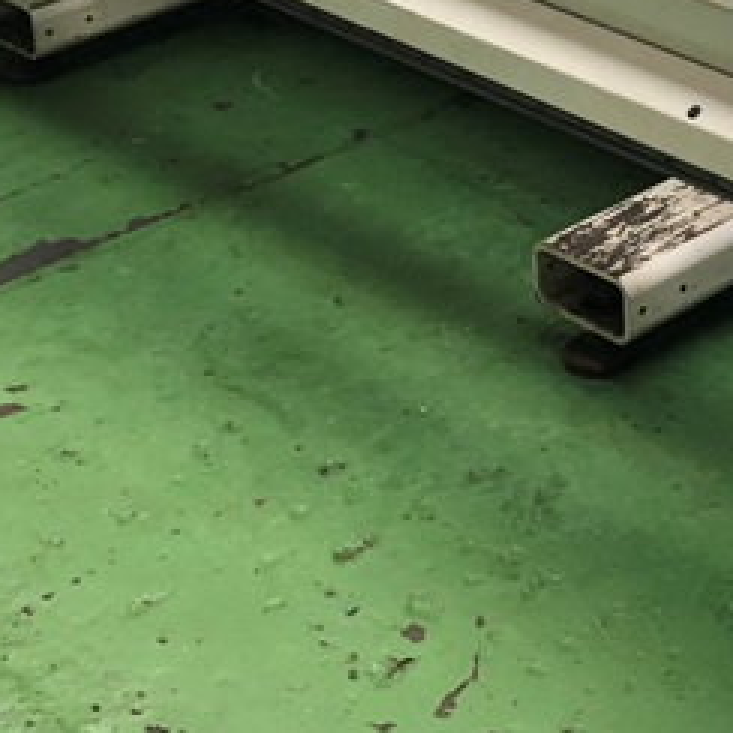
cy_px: -321
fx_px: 2492
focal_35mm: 104
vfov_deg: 15.6
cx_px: 1045
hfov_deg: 15.6
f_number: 1.8
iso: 32
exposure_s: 1/30
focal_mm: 3.99
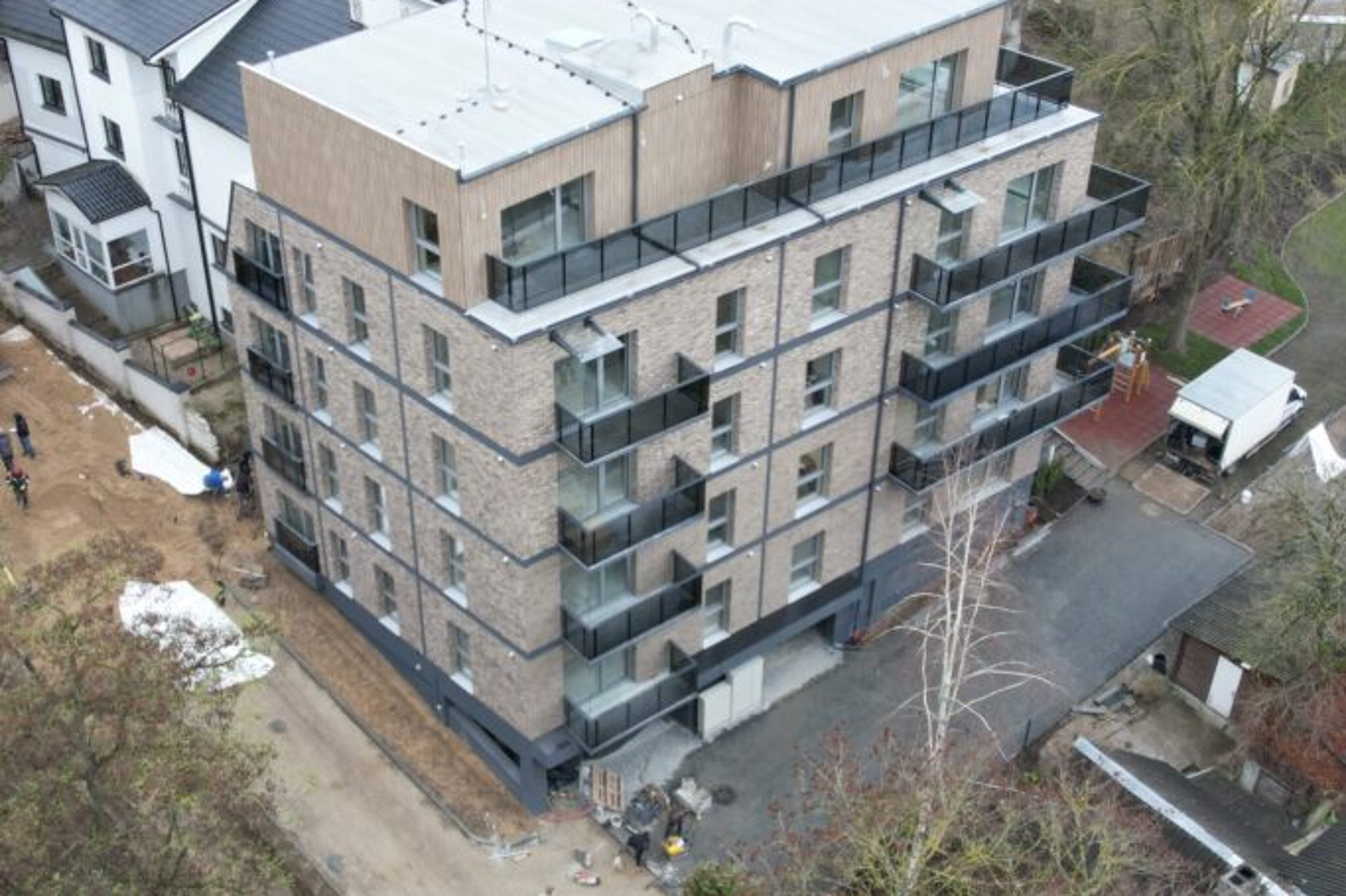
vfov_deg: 39.8
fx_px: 1233
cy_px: 521
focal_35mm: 33
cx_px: 599
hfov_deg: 57.1
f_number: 2.8
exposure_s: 1/80
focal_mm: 8.38
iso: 150
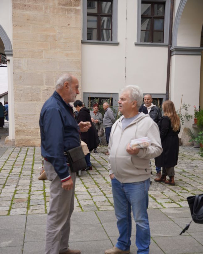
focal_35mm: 47
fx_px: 354
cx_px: 101
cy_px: 153
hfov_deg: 32.0
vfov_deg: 39.3
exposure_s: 1/160
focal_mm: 27.4
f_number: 4
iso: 100
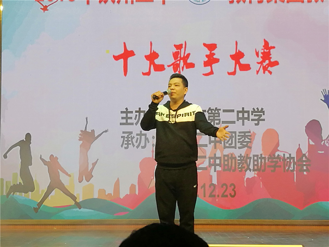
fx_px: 713
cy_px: 124
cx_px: 164
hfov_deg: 26.0
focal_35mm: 75
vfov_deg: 19.6
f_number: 2.2
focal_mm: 4.5
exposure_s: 1/60
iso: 100
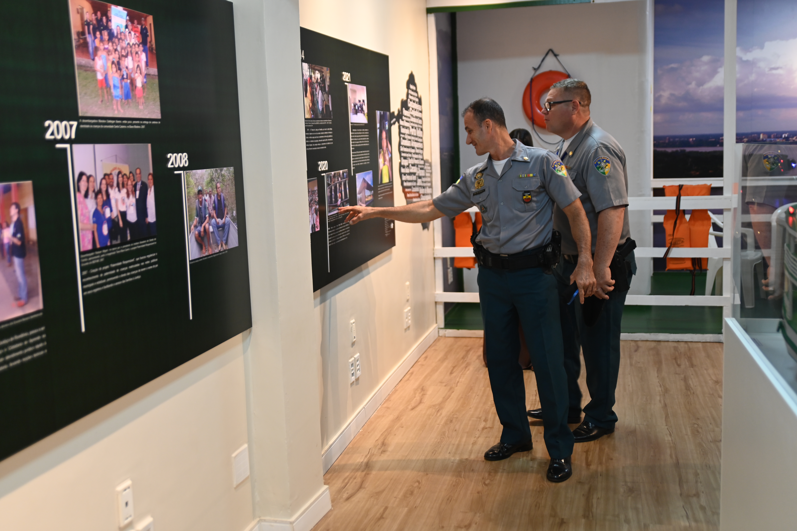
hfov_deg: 50.7
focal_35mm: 38
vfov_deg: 35.0
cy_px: 266
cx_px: 398
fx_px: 841
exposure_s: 1/125
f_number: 2.8
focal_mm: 38
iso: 800
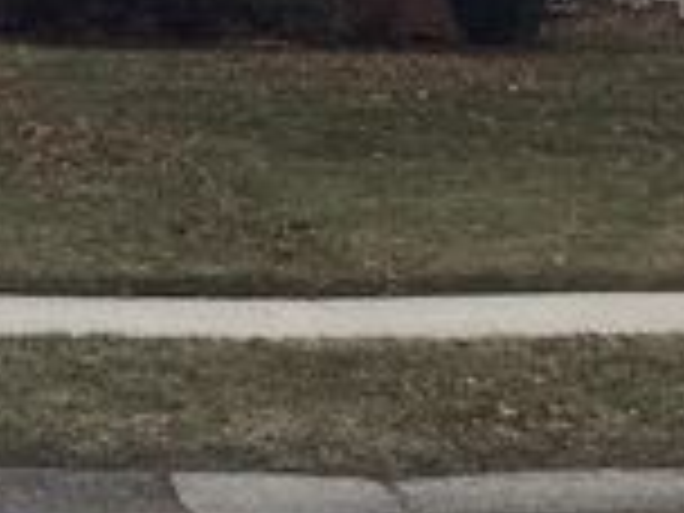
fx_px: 2015
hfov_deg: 16.9
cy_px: -254
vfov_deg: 13.7
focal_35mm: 102
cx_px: -423
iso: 25
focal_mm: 3.3
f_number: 2.4
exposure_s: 1/840
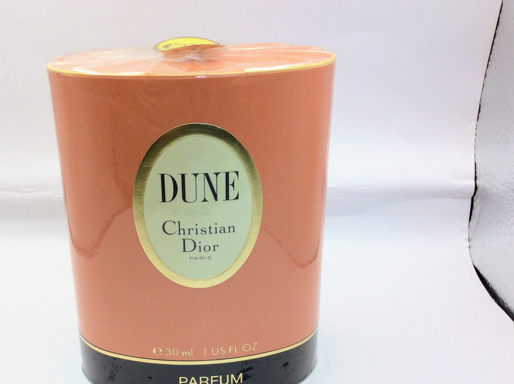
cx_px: 193
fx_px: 623
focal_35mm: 42
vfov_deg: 34.0
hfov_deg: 44.5
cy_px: 249
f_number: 2.4
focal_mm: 3.3
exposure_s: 1/121
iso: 32
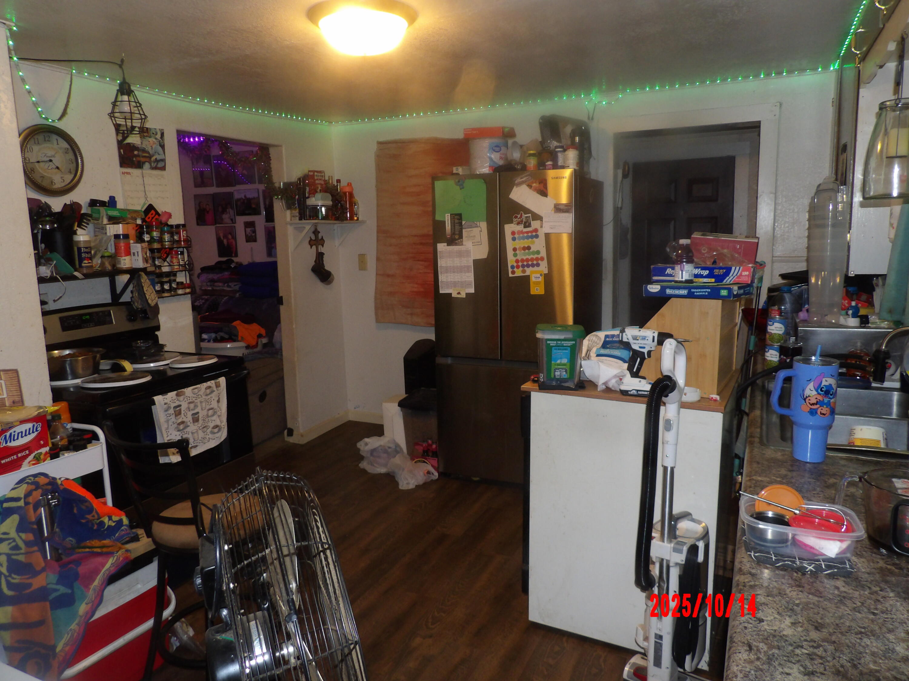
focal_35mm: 24
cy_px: 340
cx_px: 454
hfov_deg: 71.6
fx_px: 630
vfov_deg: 56.8
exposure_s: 1/33
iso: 200
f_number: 3.2
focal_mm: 4.3
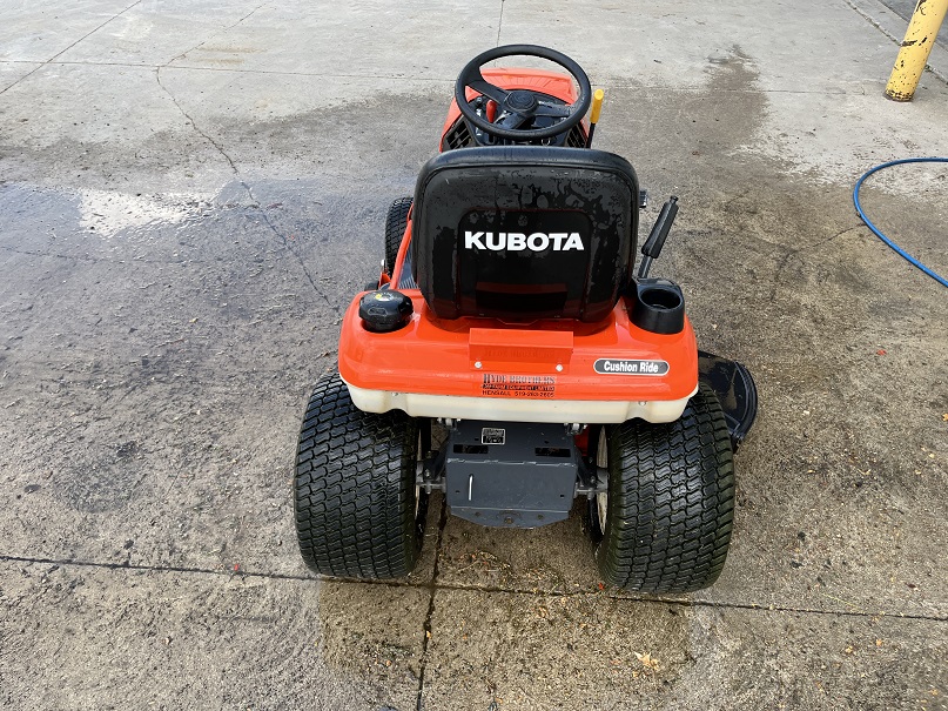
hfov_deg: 67.3
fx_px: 712
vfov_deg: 53.1
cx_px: 474
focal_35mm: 26
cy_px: 356
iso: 50
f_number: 1.6
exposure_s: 1/598
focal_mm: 5.1
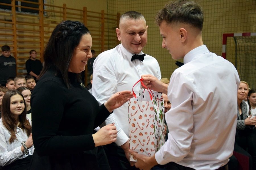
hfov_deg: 37.9
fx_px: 373
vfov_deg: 25.8
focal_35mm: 52
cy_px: 85
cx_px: 128
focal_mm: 35
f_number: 4.5
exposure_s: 1/80
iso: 3200
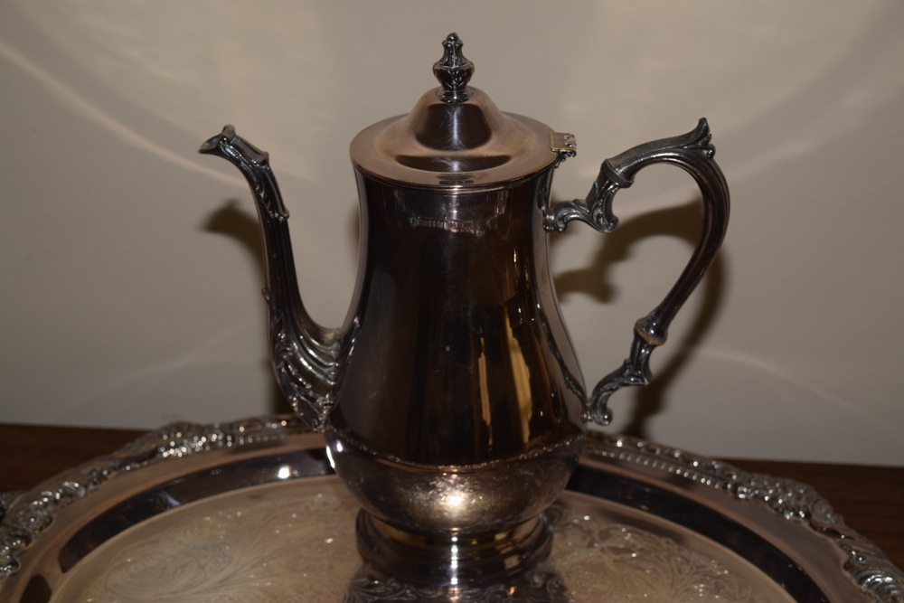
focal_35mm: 69
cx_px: 452
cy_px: 302
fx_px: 1733
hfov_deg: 29.2
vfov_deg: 19.7
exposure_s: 1/60
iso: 280
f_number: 5
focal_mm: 46
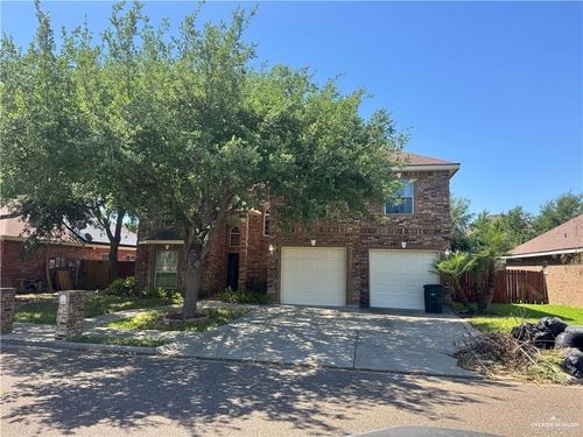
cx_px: 292
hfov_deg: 71.6
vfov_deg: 56.8
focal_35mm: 24
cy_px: 218
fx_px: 404
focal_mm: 6.76
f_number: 1.78
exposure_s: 1/1923
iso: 80
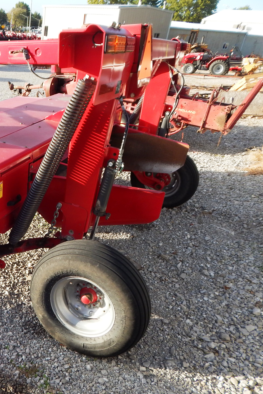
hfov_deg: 38.7
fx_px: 340
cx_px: 15
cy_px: 199
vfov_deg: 60.3
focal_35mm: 31
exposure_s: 1/500
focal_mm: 4
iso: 125
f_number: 3
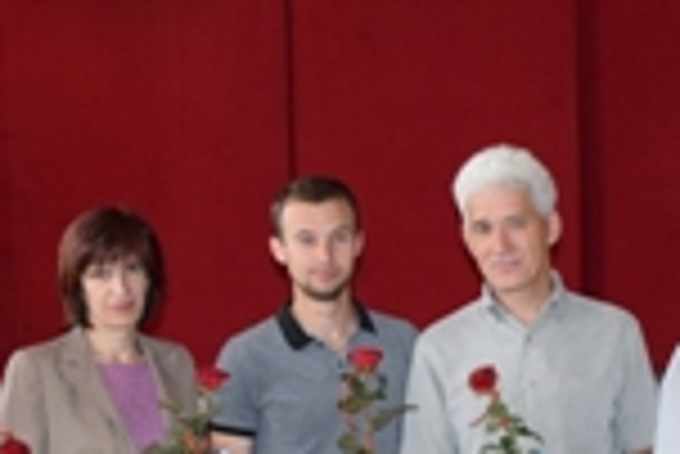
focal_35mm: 127
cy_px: 398
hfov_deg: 16.1
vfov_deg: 10.8
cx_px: 428
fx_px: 2401
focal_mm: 20
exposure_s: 1/60
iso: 1000
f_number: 3.5
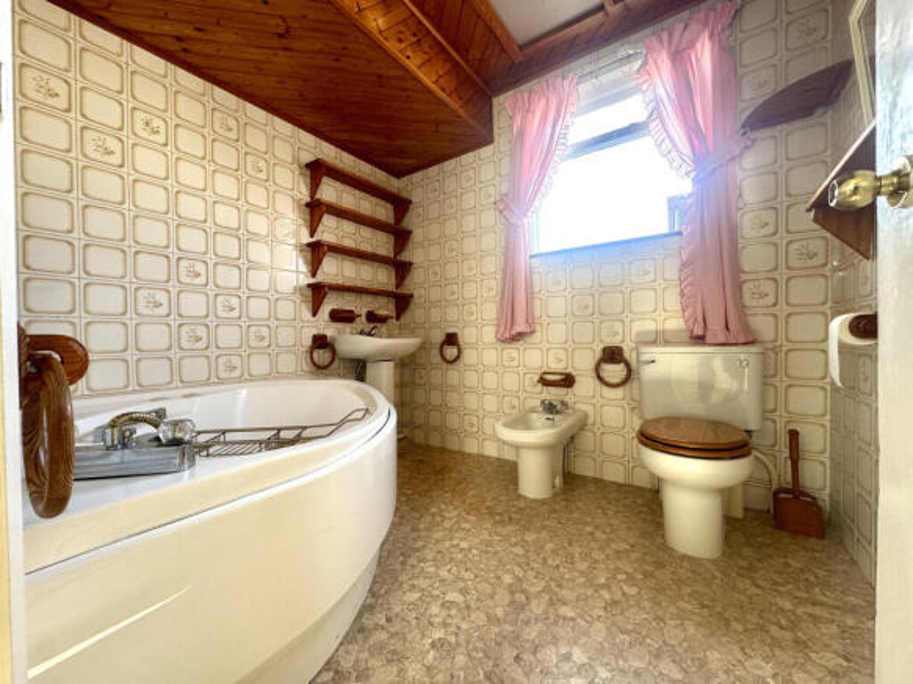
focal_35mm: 14
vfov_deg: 85.7
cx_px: 456
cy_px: 342
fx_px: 369
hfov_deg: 102.1
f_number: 2.2
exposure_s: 1/99
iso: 160
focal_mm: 2.22
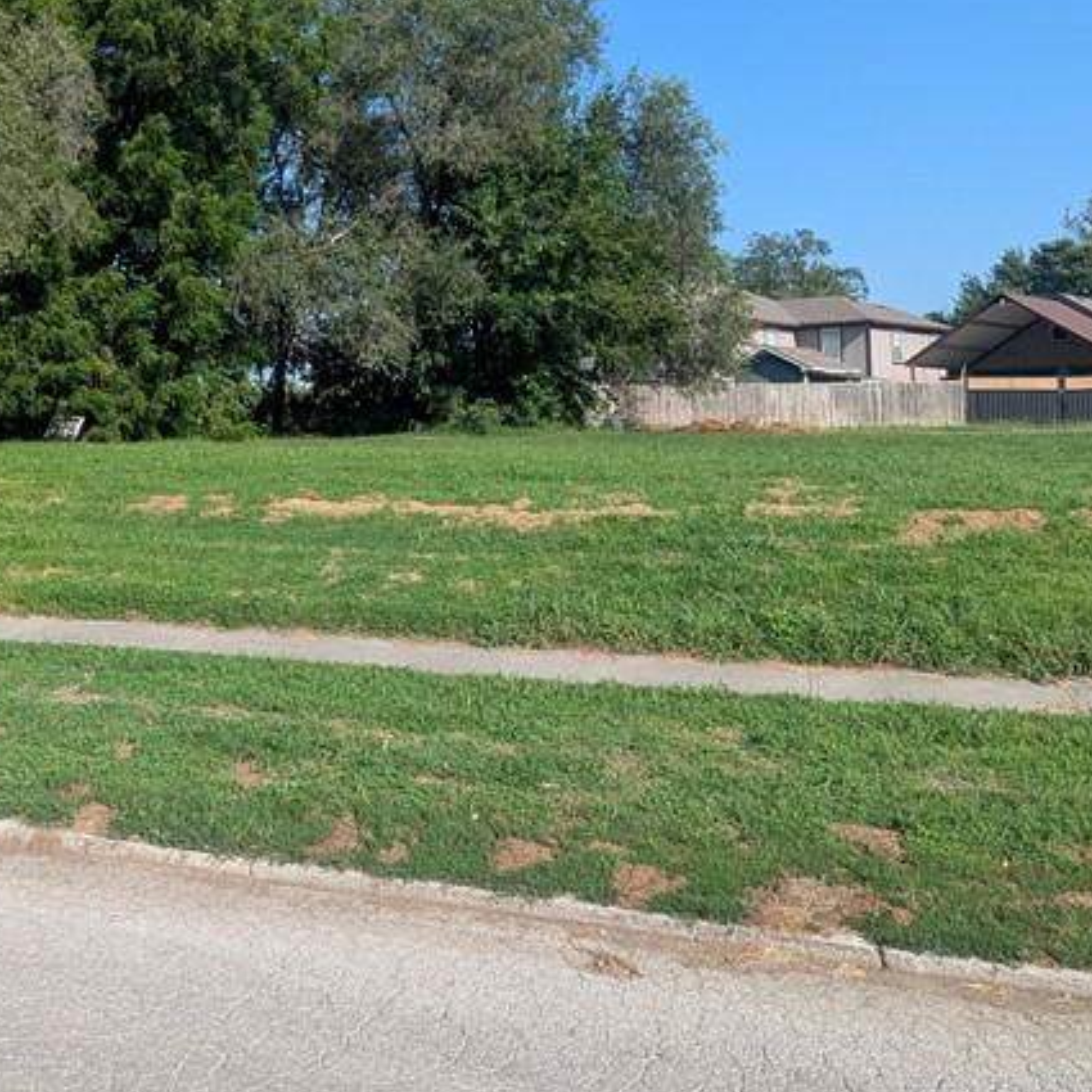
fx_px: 1213
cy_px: 311
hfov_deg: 47.3
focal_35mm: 34
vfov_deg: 47.1
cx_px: 328
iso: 50
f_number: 2.2
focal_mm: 2.35
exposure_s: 1/915
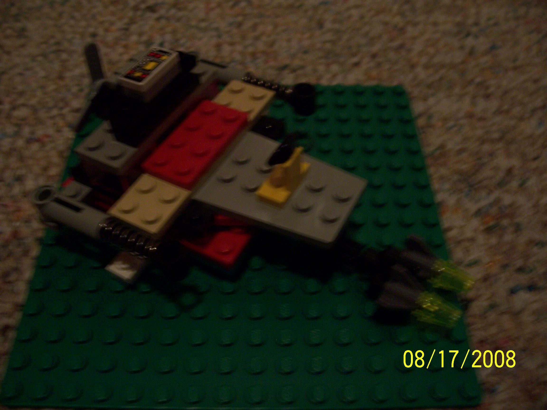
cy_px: 205
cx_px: 274
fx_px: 537
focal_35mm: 34
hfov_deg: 54.0
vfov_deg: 41.8
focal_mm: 5.6
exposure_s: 1/8
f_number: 2.7
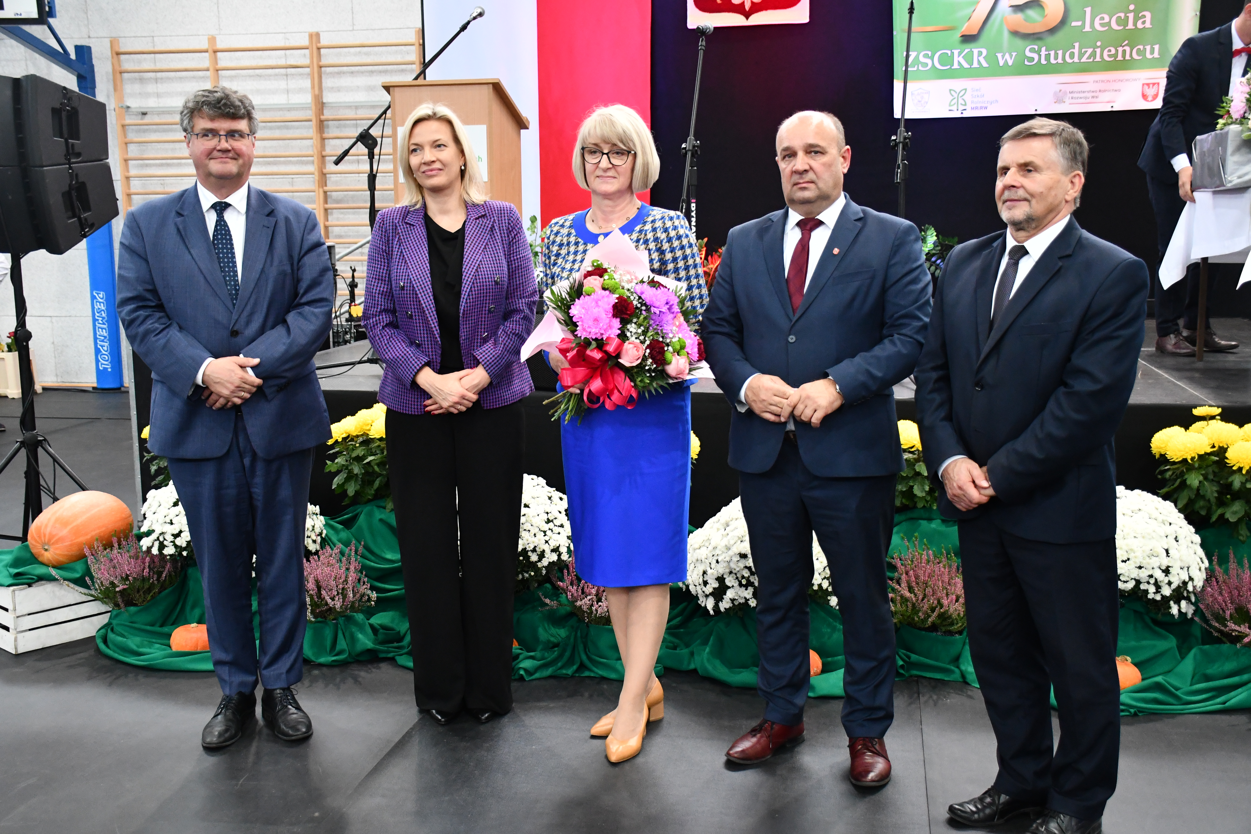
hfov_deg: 49.6
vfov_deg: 34.2
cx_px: 626
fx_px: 1355
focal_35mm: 39
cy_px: 417
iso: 2500
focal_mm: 26
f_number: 3.8
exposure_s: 1/125
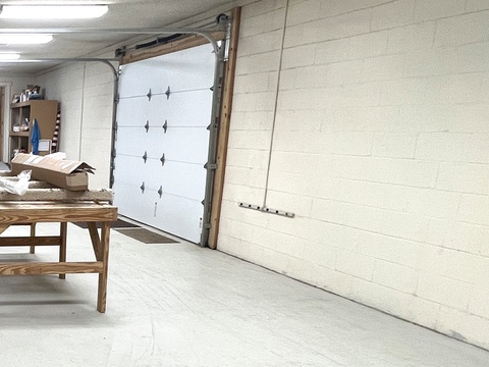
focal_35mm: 39
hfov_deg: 37.7
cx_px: -78
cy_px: 248
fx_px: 551
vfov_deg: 36.4
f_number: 1.8
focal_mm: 1.57
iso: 125
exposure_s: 1/121
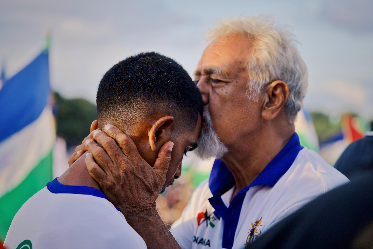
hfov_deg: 27.7
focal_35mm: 73
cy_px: 124
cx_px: 186
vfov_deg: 18.7
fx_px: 756
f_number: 2.8
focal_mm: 73
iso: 125
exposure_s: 1/500
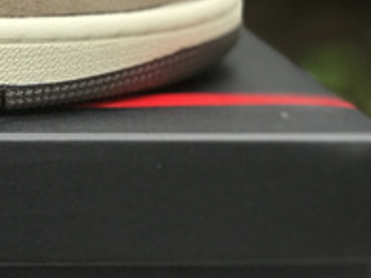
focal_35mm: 216
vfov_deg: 6.8
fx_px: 2314
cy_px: -159
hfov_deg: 8.8
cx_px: -312
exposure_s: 1/100
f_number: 2.8
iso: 25
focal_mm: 6.6
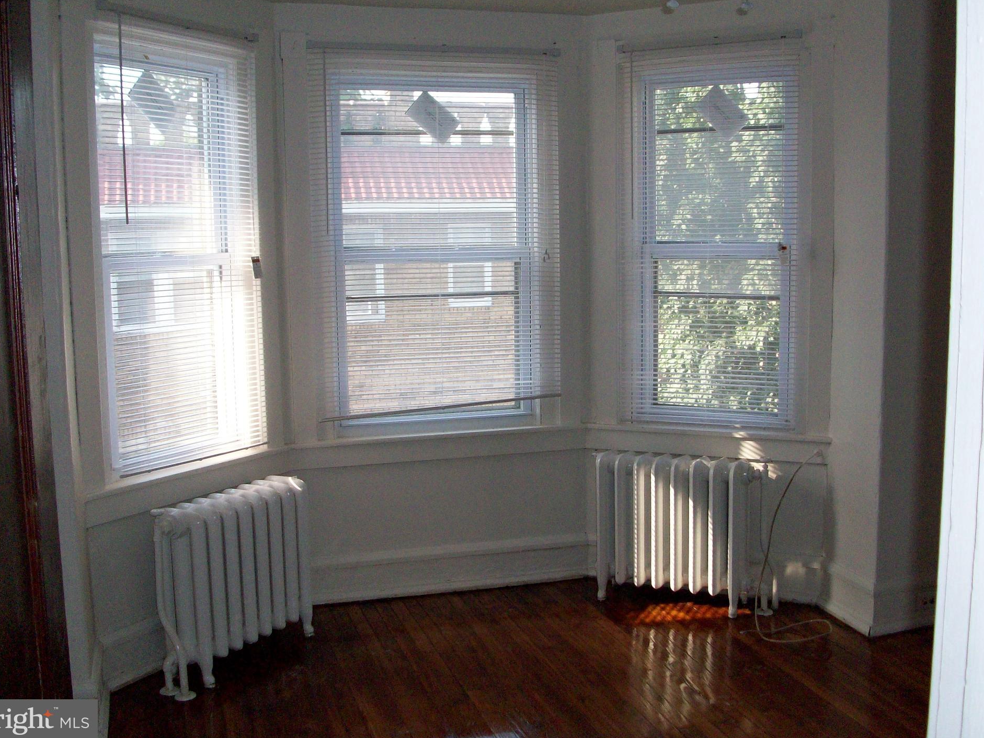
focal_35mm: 37
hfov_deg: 50.1
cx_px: 502
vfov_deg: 38.6
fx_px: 1052
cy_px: 340
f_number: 2.8
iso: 160
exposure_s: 1/137
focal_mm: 5.7
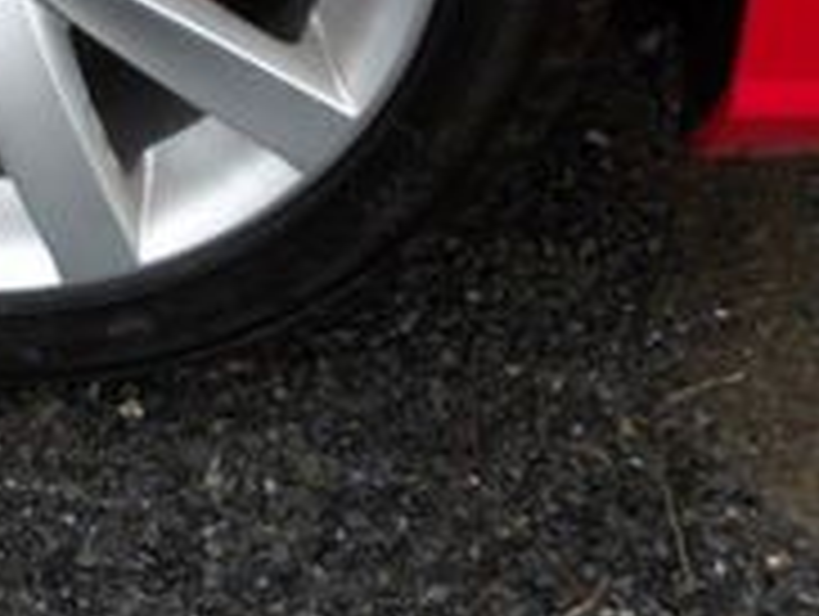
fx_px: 2108
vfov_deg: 15.4
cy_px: -297
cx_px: 126
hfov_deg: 21.6
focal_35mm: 89
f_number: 3
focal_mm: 4.9
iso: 100
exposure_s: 1/76
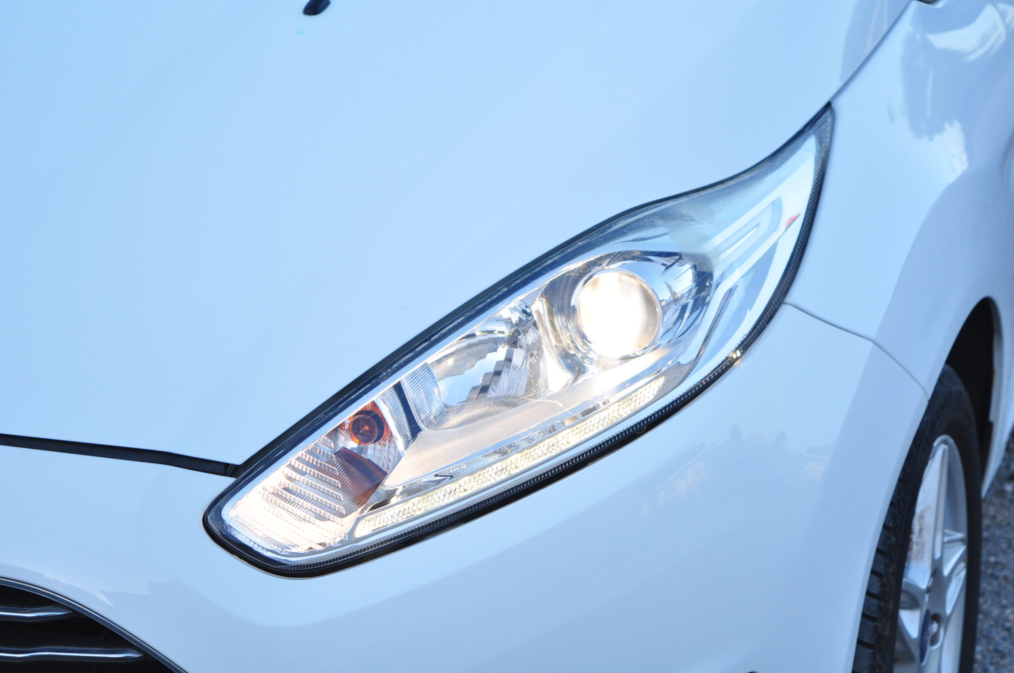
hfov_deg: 24.6
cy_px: 336
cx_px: 507
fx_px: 2321
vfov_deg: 16.5
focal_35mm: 82
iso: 500
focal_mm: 55
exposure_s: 1/160
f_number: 5.6
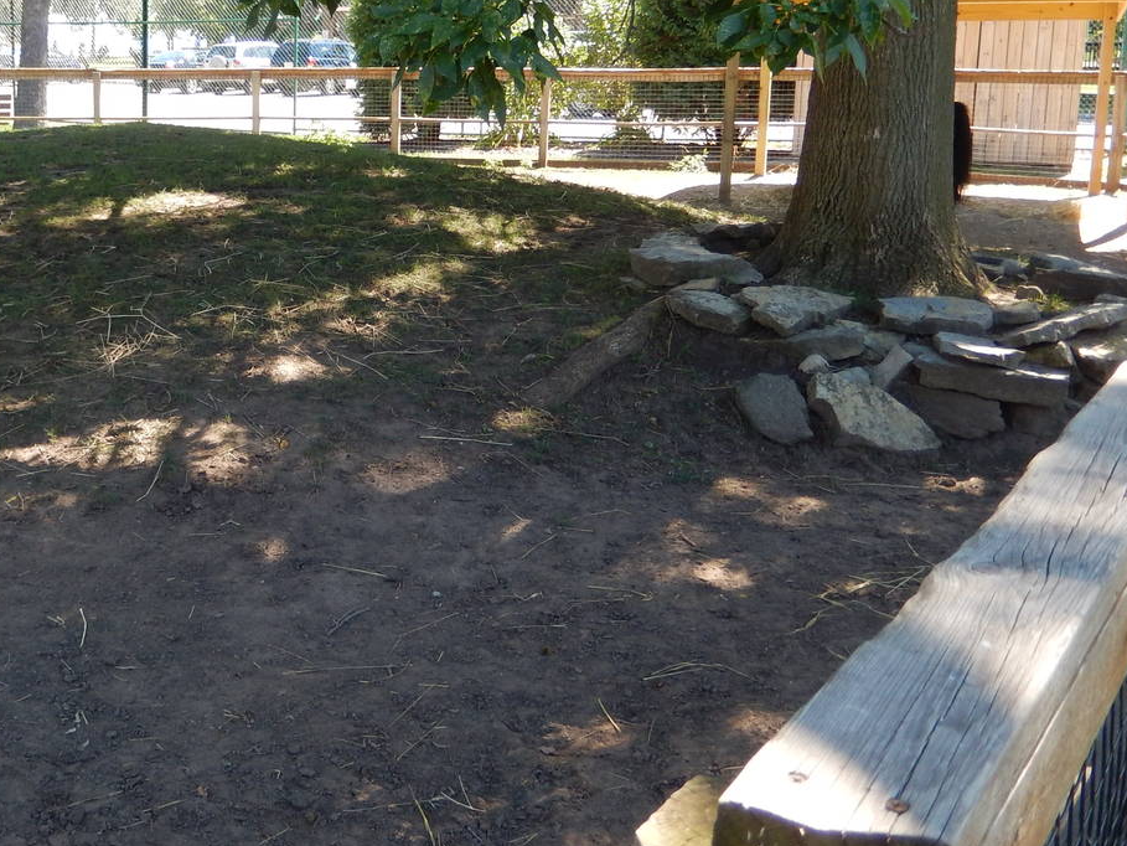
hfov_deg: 41.7
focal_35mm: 44
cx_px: 284
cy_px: 294
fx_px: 1433
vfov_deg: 32.7
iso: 125
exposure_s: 1/160
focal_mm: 4.5
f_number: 3.4
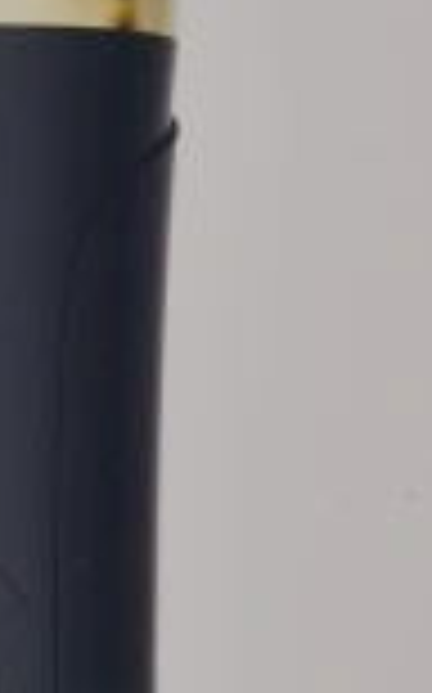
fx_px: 3907
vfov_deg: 10.1
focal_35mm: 207
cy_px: 378
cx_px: -324
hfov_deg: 6.2
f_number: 1.8
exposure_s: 1/245
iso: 50
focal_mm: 7
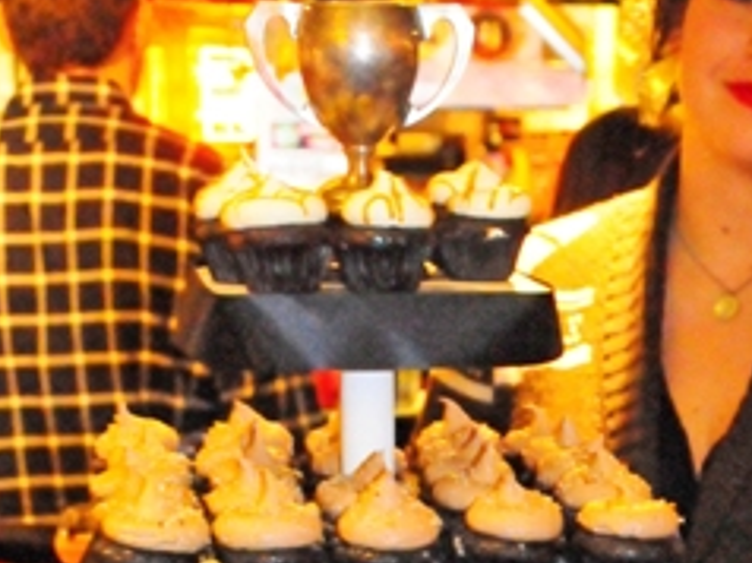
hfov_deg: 19.9
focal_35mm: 97
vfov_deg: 14.5
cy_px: 756
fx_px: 2105
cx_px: 668
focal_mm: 20
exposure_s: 1/20
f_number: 4.5
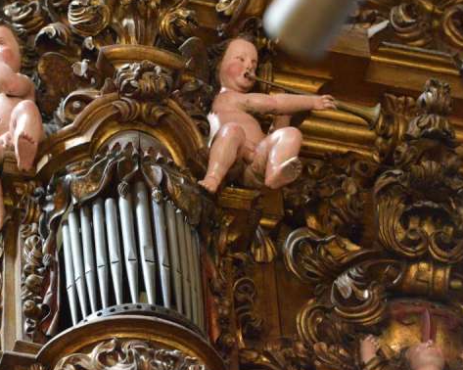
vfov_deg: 5.1
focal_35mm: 302
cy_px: 125
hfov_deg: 6.4
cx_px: 207
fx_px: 4137
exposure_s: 1/60
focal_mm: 190
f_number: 3.5
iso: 6400
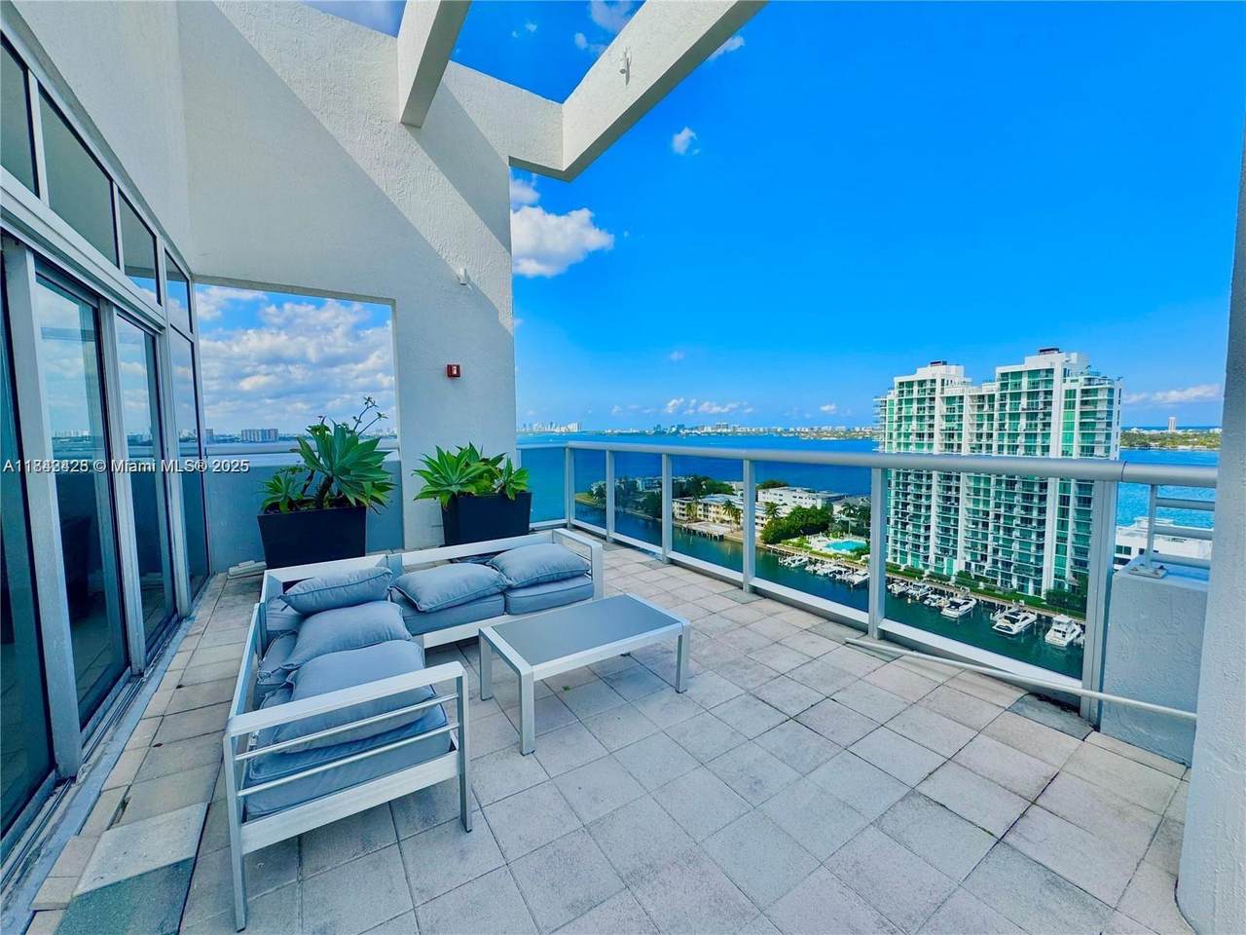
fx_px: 504
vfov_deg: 85.7
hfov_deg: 102.1
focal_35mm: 14
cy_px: 468
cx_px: 623
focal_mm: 2.22
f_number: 2.2
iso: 40
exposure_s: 1/1600
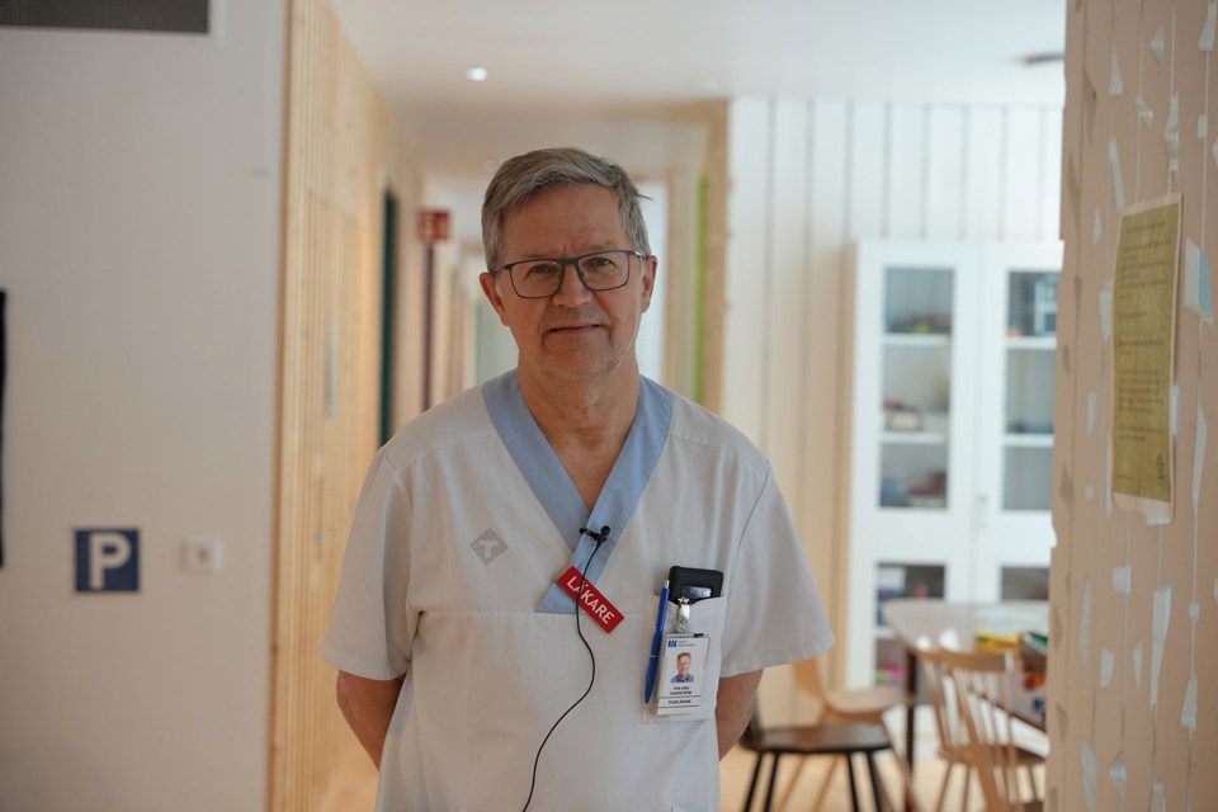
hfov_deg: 28.8
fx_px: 2368
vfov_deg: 19.5
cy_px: 406
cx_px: 609
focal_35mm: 70
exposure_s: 1/160
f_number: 4
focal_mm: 70
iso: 640
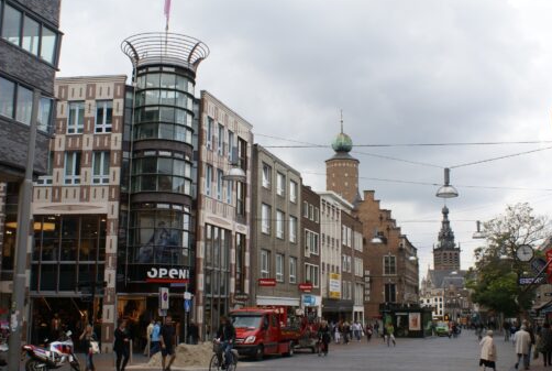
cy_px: 196
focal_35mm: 43
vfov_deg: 31.3
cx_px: 303
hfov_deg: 45.3
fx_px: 661
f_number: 9
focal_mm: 24
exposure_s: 1/80
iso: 100
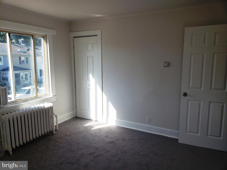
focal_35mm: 26
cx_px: 114
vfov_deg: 53.1
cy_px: 85
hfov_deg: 67.3
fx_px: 170
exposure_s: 1/506
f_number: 2.4
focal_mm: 4.3
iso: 50
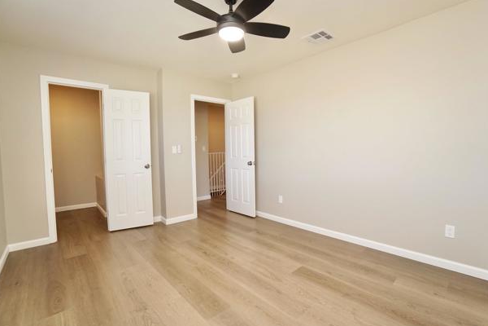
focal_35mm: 16
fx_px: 217
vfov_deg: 73.7
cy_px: 159
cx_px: 256
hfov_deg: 96.7
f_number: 4
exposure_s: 1/160
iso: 1250
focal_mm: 10
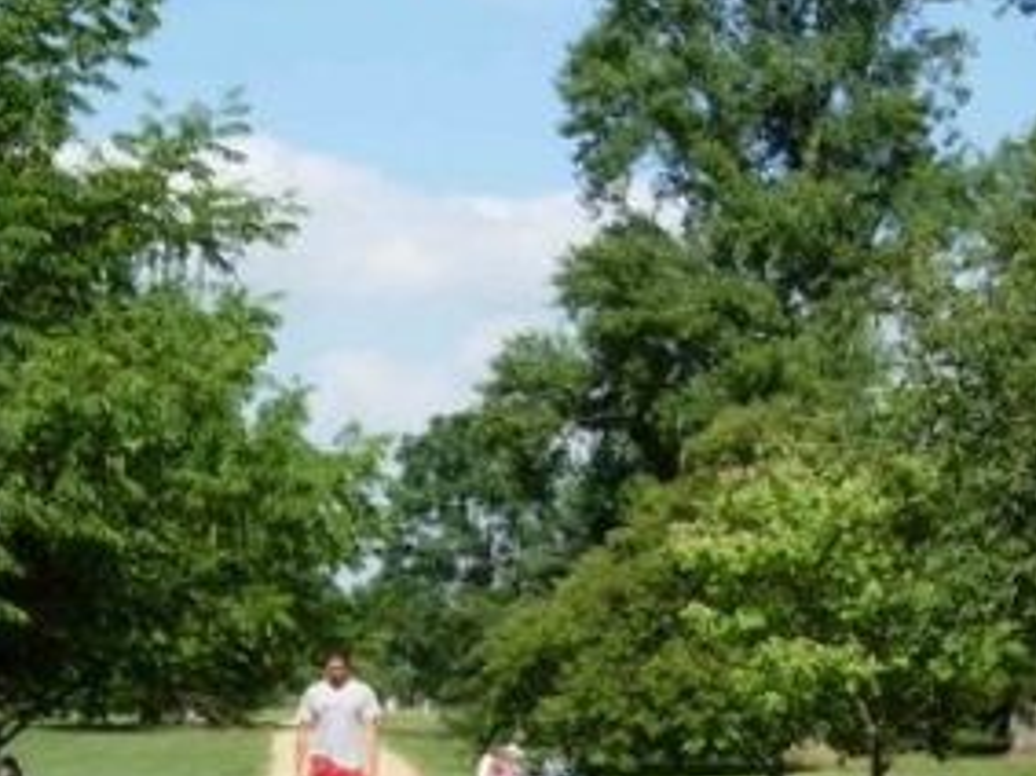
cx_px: 545
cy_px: 802
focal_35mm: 94
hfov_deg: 20.9
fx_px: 2812
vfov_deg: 15.4
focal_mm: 7.5
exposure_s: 1/111
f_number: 7.6
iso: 50
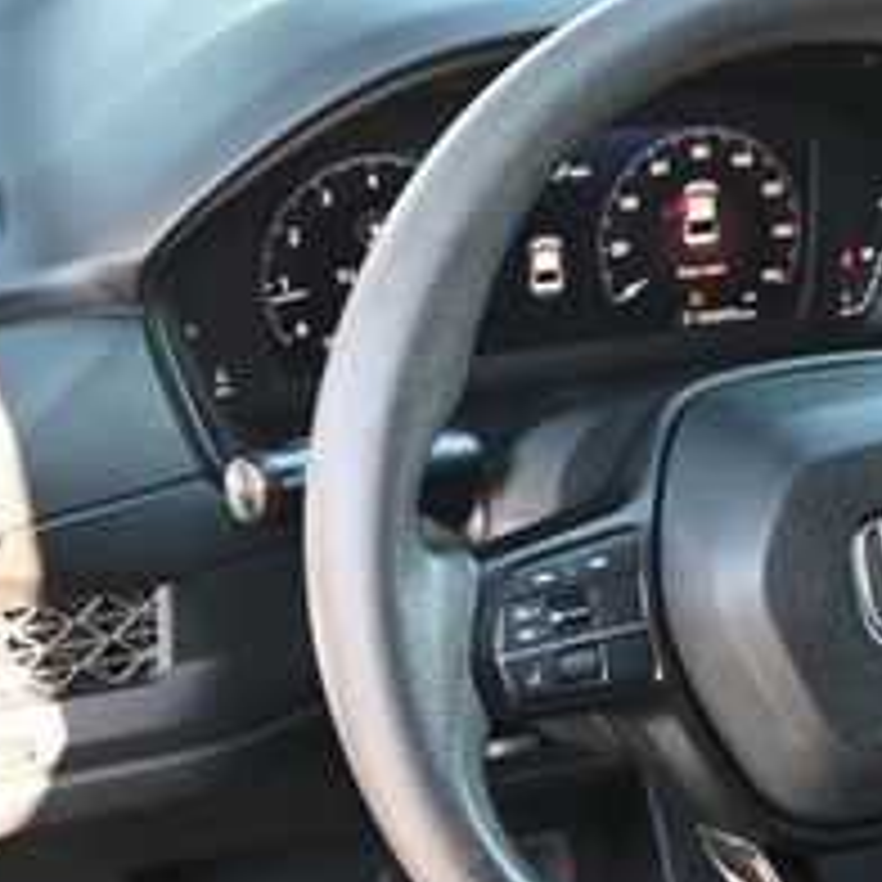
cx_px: 1008
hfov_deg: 19.4
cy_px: 738
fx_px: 2452
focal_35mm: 85
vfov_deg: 20.1
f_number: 3.8
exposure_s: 1/125
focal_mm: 20.5
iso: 1100
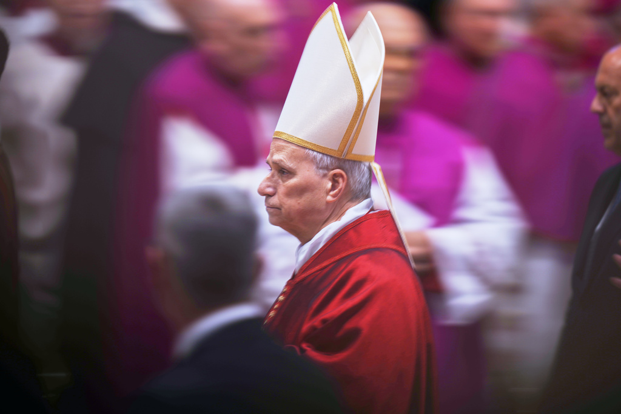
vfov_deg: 3.4
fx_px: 6897
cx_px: 310
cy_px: 207
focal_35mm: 400
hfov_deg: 5.2
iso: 50
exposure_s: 1/15
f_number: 2.8
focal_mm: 400
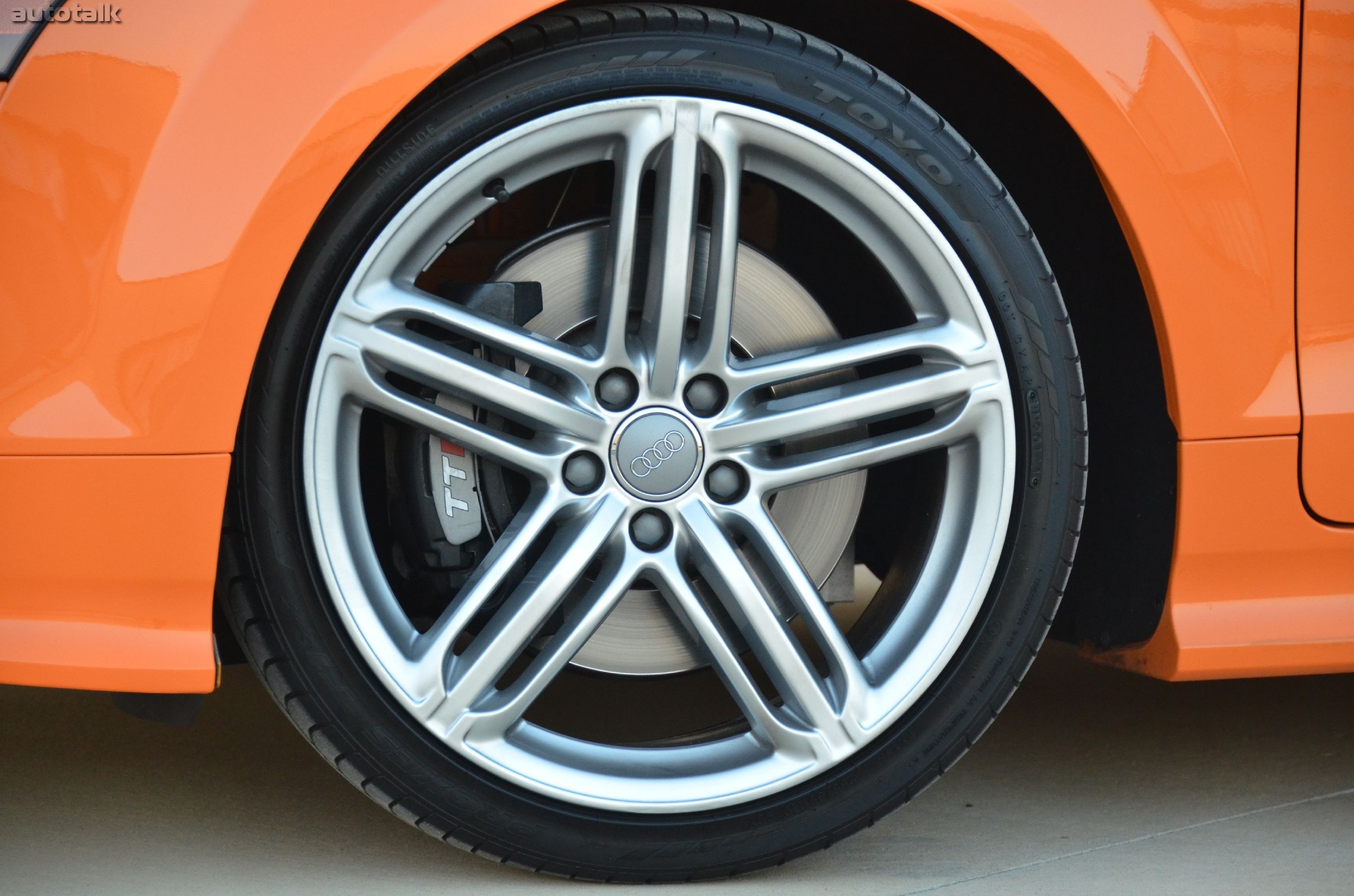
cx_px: 677
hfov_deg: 13.1
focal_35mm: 158
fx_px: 5912
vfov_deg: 8.7
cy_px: 448
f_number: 5.3
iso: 1600
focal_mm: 105
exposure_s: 1/250
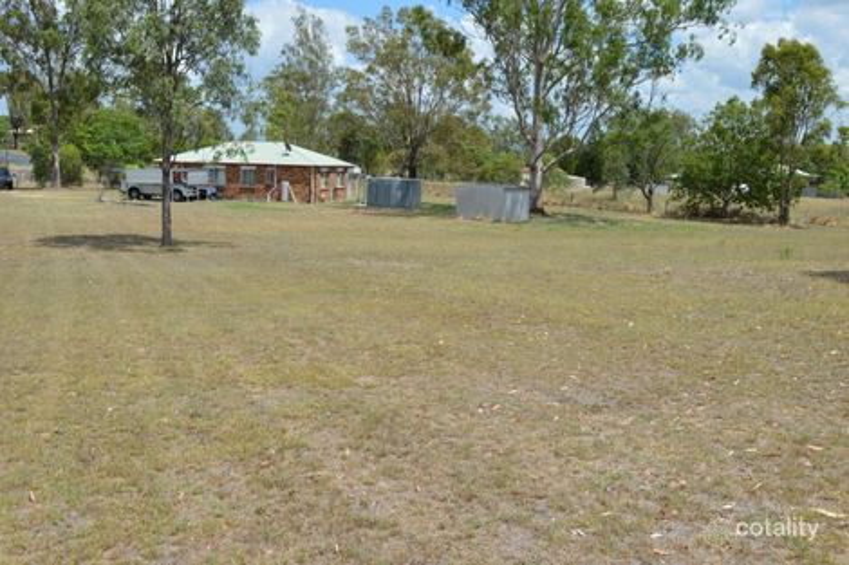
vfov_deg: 36.8
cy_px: 282
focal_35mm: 36
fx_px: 849
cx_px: 424
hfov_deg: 53.1
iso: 100
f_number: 9
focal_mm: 24
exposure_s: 1/320
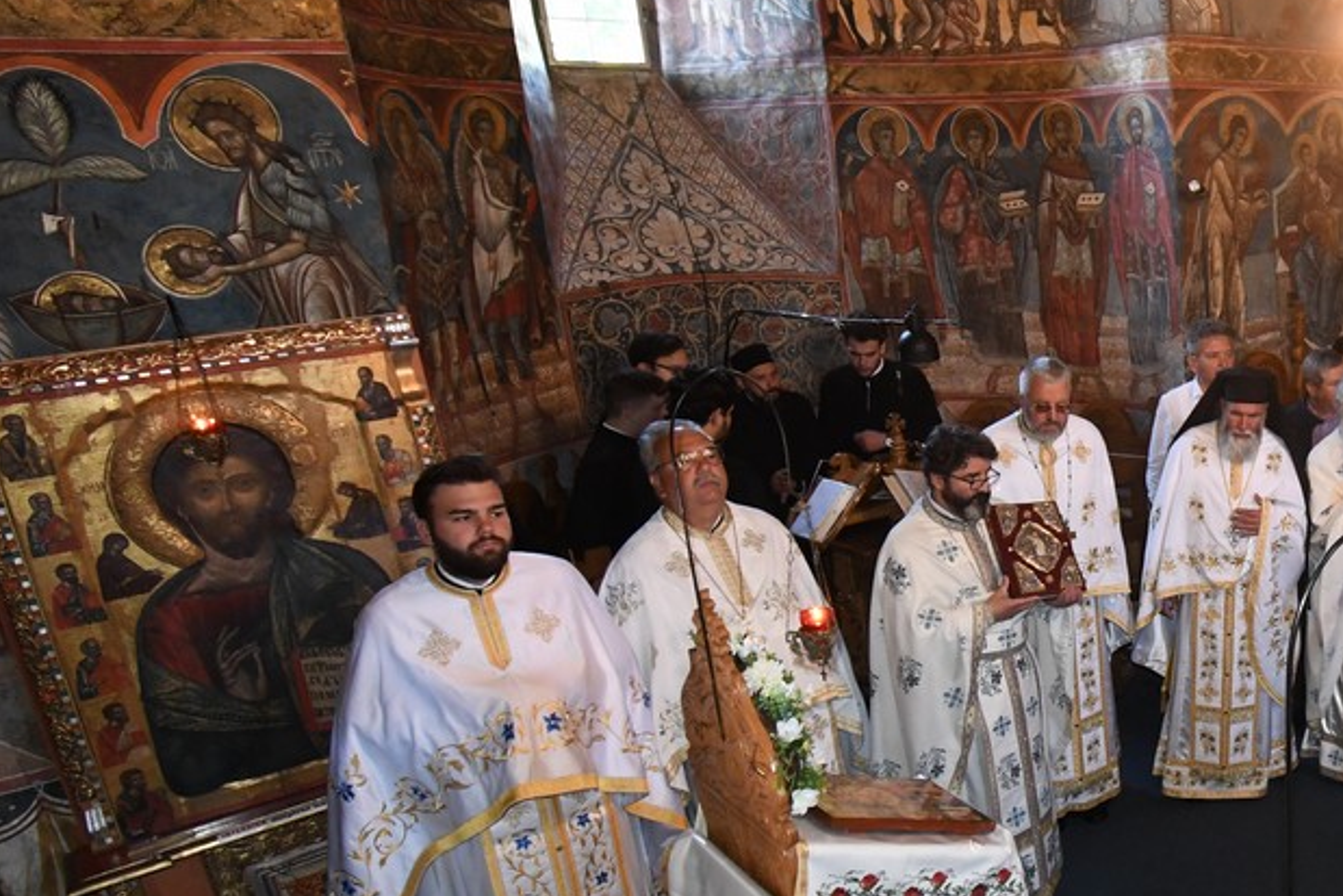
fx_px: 1157
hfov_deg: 51.0
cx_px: 1282
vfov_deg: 42.1
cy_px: 546
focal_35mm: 31
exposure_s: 1/40
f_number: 4.5
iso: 2000
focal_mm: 10
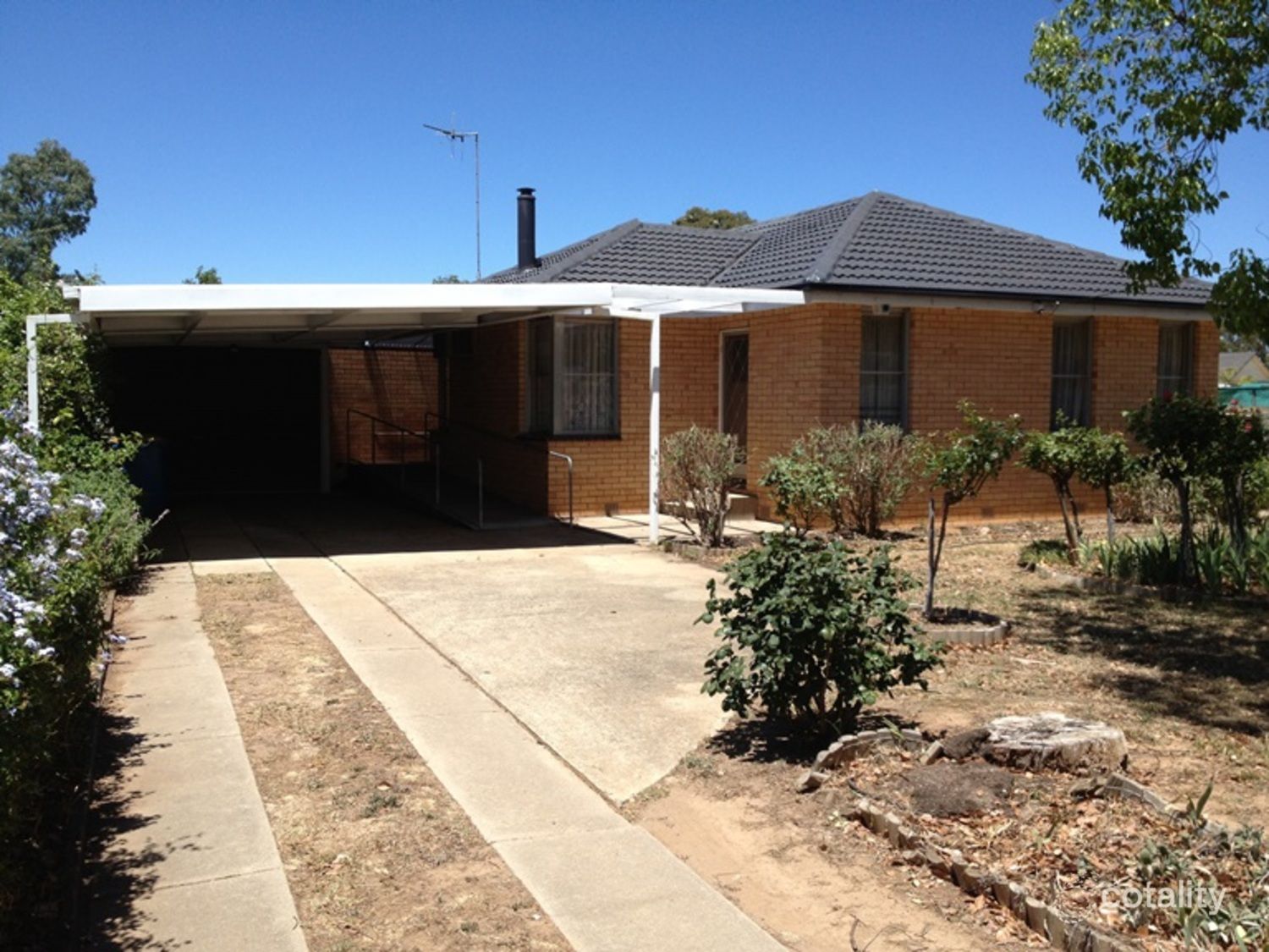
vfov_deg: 40.7
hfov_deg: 52.6
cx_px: 634
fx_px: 1283
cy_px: 476
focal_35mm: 35
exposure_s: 1/1416
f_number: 2.4
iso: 50
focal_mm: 4.28
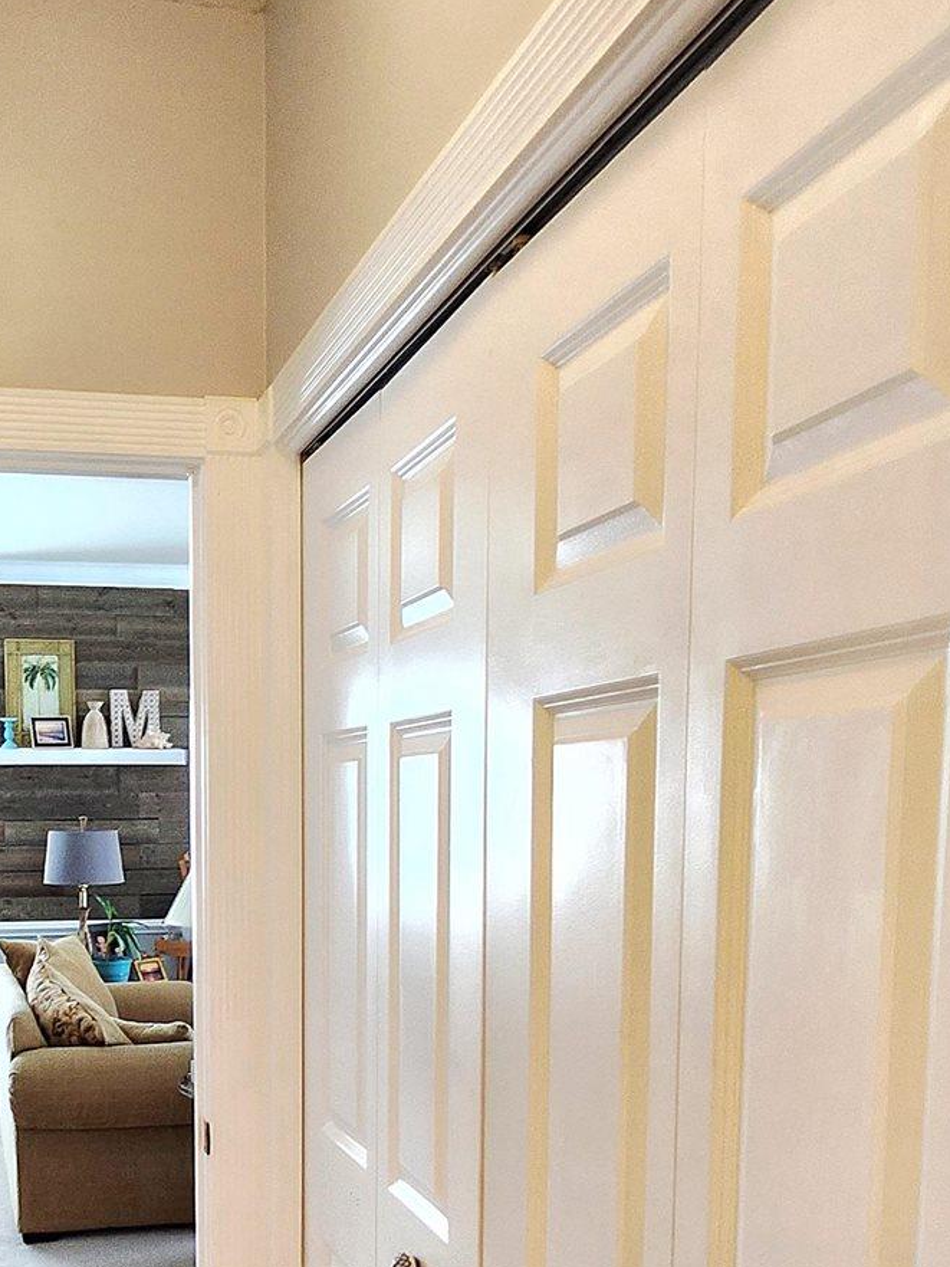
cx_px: 243
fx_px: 1244
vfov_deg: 51.3
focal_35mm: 34
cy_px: 976
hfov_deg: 40.7
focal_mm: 1.74
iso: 200
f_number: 2.2
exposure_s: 1/60.2
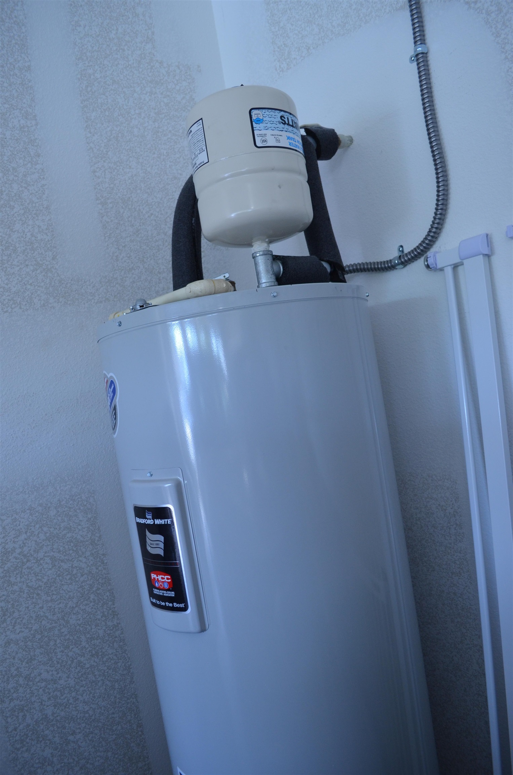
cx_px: 256
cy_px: 388
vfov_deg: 67.5
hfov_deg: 47.7
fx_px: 580
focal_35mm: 27
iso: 640
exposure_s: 1/60
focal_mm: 18
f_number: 4
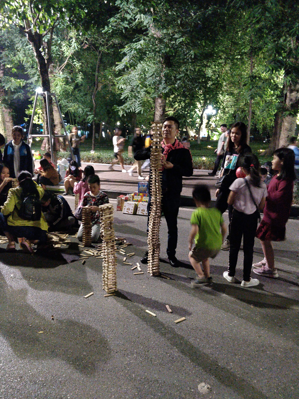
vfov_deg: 71.6
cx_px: 150
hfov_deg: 56.8
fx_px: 276
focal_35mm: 24
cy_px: 200
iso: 2500
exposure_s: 1/17
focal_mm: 4.1
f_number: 1.7
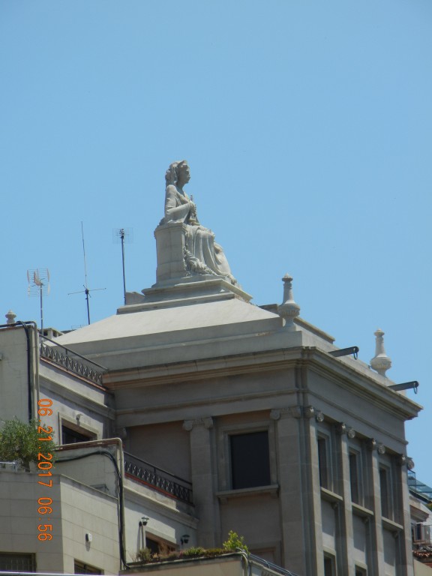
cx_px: 216
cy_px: 288
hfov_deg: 5.0
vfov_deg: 6.6
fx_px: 4992
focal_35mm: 300
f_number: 5.6
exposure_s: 1/808
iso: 160
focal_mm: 54
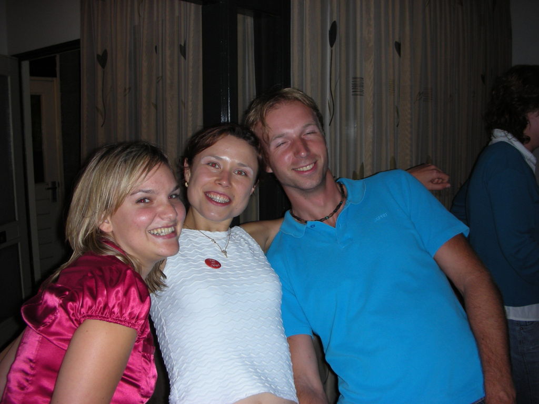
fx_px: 545
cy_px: 202
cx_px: 270
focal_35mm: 35
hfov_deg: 52.6
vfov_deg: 40.7
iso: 50
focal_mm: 5.8
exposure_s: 1/60.1
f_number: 3
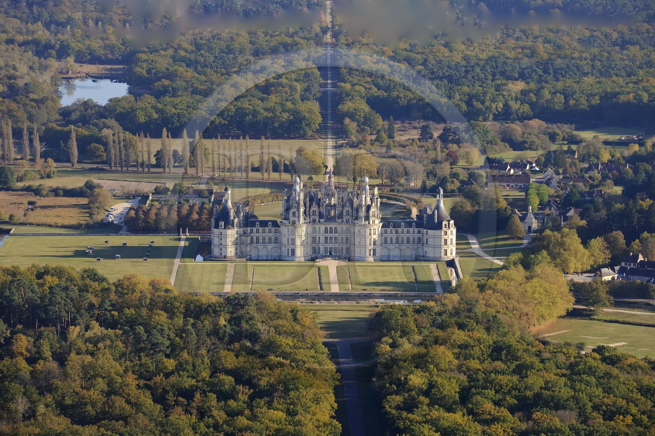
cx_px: 328
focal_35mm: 200
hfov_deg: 10.3
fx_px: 3638
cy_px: 218
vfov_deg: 6.9
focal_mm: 200
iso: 400
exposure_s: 1/800
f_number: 6.3
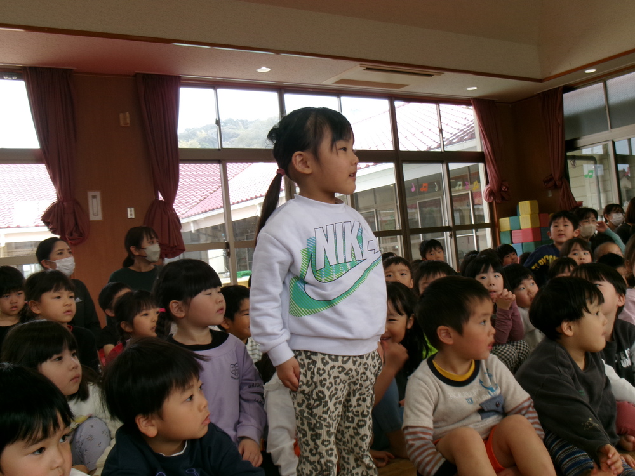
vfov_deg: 33.6
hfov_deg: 43.9
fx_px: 789
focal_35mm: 43
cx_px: 318
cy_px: 238
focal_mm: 7.8
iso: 100
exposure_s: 1/70
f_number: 4.7
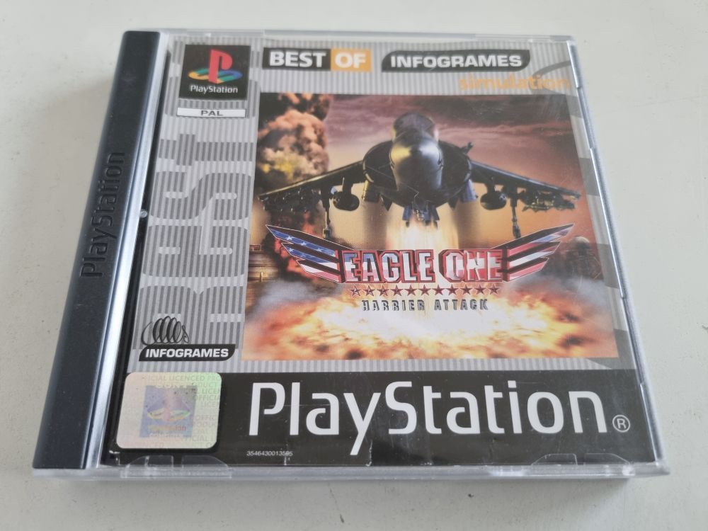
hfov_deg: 67.3
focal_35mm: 26
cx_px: 354
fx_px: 532
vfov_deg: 53.1
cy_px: 266
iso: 250
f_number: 1.8
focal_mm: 5.4
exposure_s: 1/100
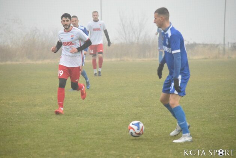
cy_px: 79
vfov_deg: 5.0
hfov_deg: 7.4
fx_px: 1819
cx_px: 118
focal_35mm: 278
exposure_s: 1/640
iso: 12800
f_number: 5.6
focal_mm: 185
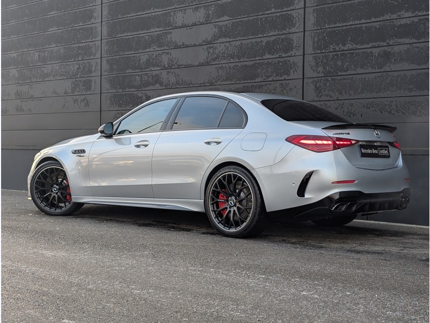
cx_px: 215
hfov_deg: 38.9
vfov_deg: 29.7
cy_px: 162
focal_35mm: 49
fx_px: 609
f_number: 1.68
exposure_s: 1/135
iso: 24
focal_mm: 6.9
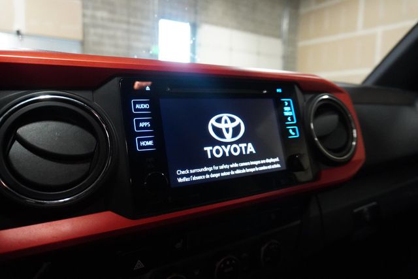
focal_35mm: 24
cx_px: 209
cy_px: 140
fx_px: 279
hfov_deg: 73.7
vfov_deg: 53.2
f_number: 3.5
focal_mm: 16
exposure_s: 1/160
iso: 5000
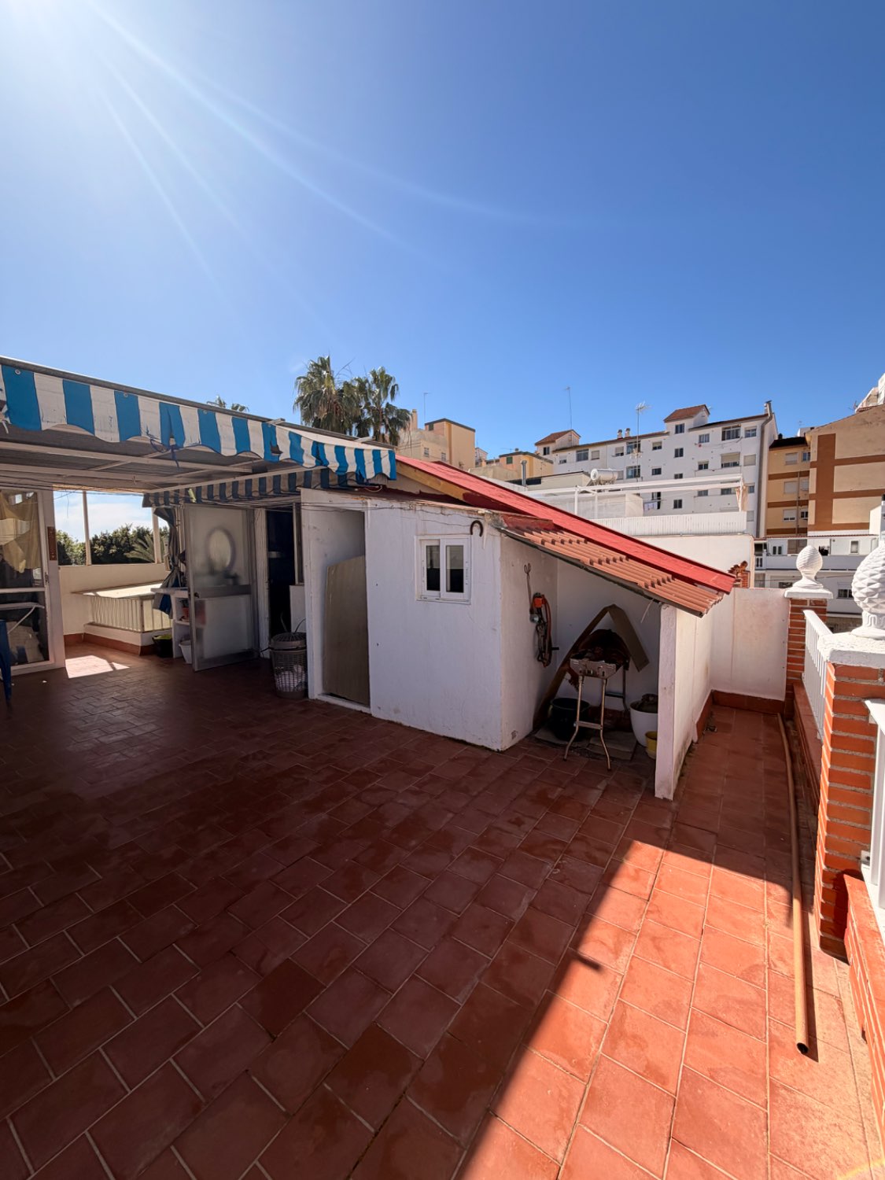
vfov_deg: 102.1
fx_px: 477
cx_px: 442
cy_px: 590
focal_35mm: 14
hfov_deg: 85.7
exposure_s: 1/830
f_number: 2.2
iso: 20
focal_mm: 2.22
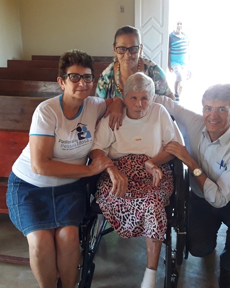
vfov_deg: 49.1
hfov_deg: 40.1
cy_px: 144
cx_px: 116
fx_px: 315
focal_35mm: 37
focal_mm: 3.7
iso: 125
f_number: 1.9
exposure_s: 1/40
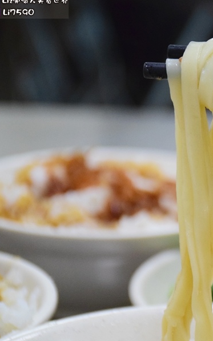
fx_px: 1570
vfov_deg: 12.4
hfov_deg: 7.7
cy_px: 176
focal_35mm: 169
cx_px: 268
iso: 3200
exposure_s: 1/200
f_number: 5
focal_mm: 66
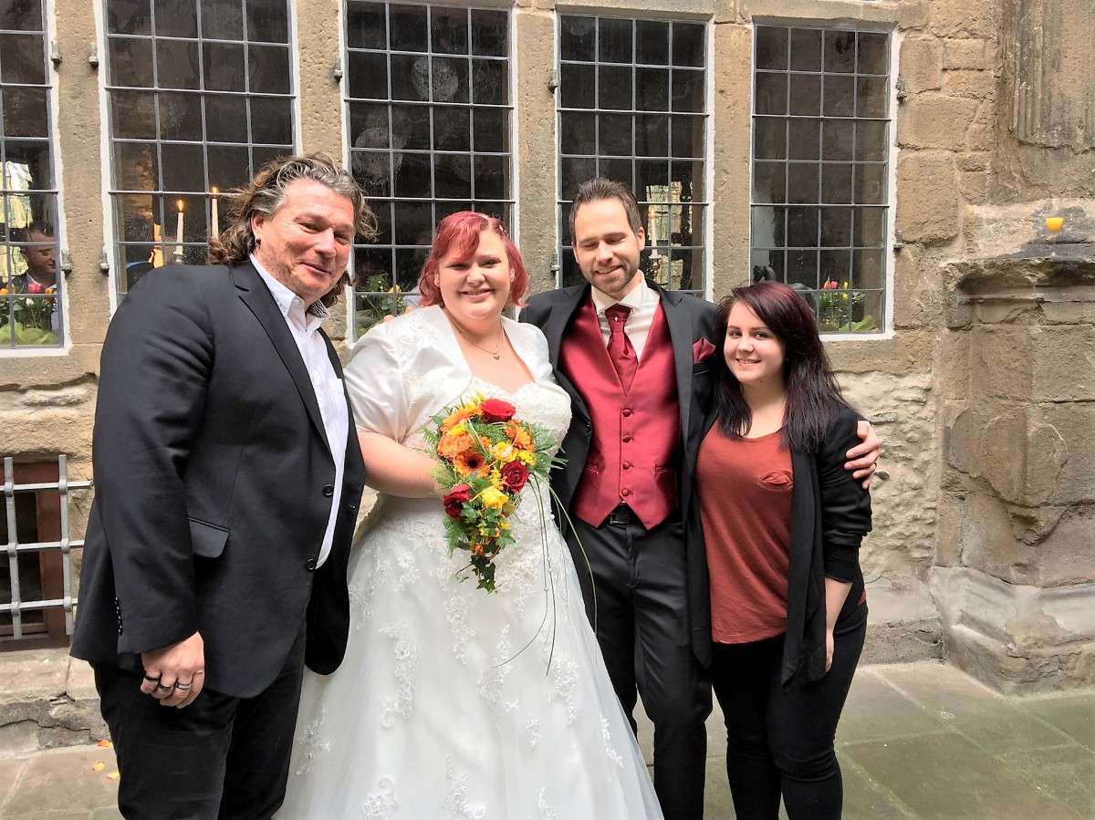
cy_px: 410
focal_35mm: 29
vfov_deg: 48.2
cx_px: 548
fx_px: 917
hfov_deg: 61.7
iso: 32
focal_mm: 4.15
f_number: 2.2
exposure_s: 1/50
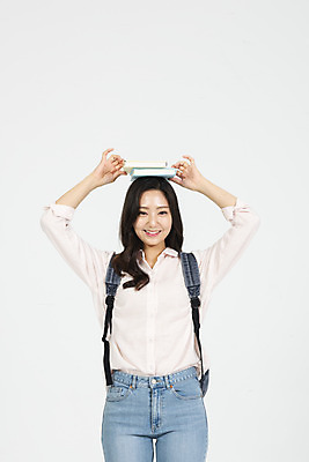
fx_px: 1736
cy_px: 231
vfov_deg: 15.2
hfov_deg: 10.2
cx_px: 154
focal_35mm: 135
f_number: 14
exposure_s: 1/125
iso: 100
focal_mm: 135
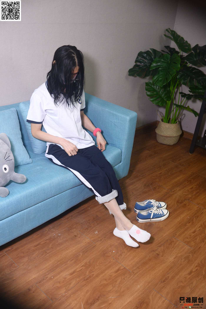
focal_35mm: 35
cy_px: 154
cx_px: 103
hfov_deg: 37.9
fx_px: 300
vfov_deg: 54.4
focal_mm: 35
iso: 1250
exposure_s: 1/160
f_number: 5
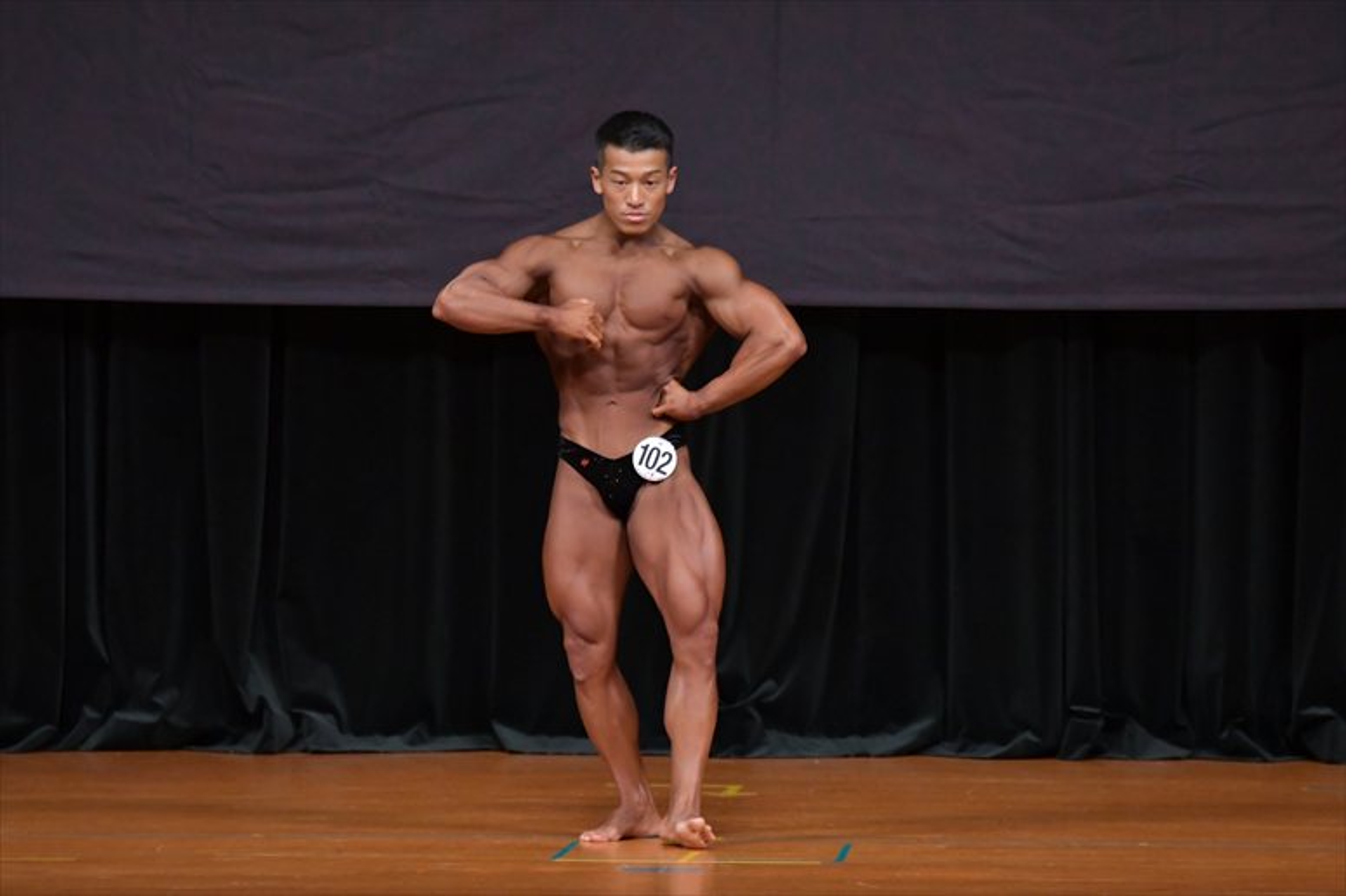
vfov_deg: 4.8
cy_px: 448
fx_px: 10651
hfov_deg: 7.2
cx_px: 673
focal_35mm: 285
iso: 4000
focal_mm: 190
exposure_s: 1/400
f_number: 5.6
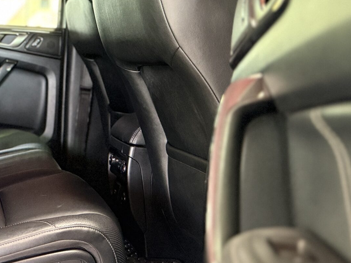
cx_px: -24
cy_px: 75
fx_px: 578
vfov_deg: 25.4
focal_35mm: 57
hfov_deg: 30.6
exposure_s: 1/60
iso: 800
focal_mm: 6.76
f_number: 1.78
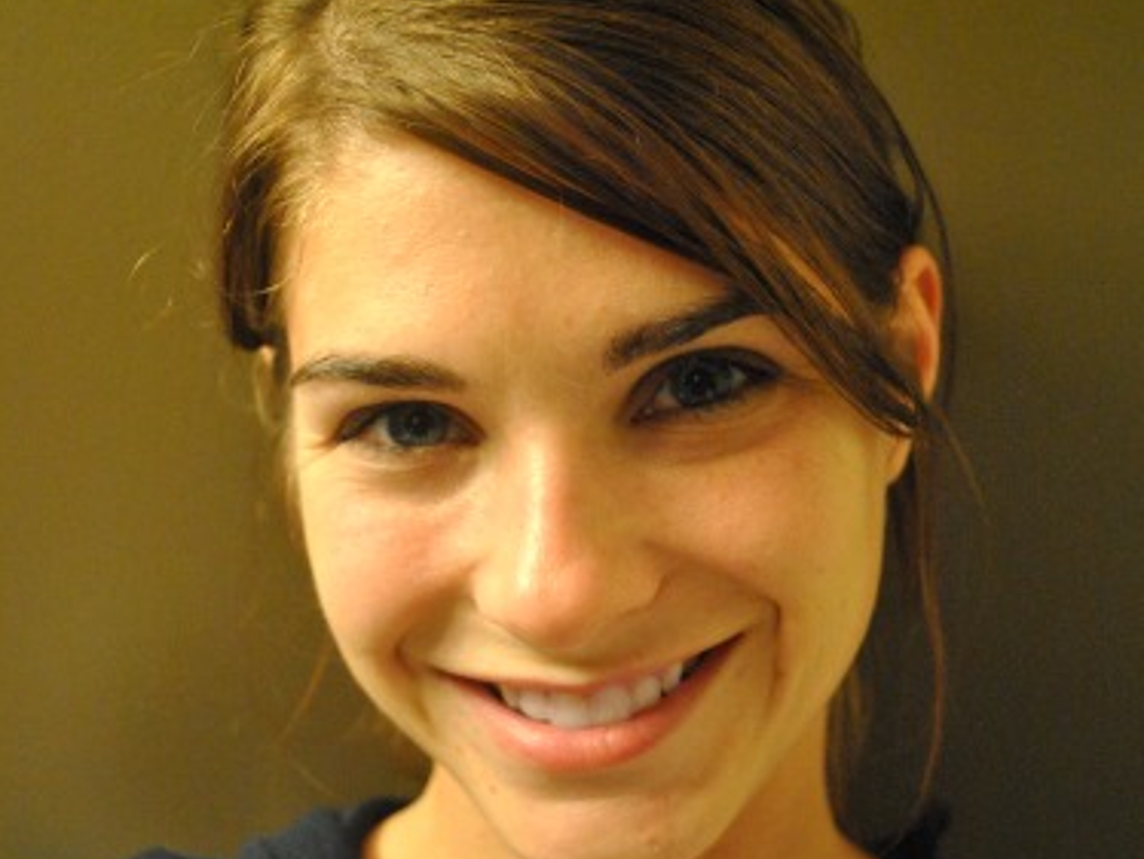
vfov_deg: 27.1
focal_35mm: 54
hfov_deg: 35.5
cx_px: 538
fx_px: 1786
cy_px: 426
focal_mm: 28
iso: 1600
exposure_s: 1/30
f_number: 4.5
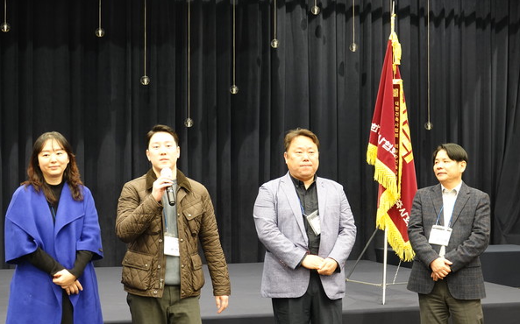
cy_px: 173
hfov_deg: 31.5
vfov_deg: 20.0
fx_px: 921
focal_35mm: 65
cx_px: 261
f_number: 3.5
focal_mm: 23.09
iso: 800
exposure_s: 1/20
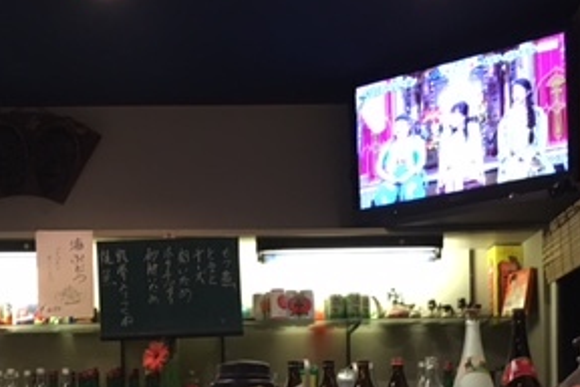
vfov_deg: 19.2
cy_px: 466
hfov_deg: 30.0
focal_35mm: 67
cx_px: 222
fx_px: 1079
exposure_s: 1/15
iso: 200
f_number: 2.2
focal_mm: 4.15
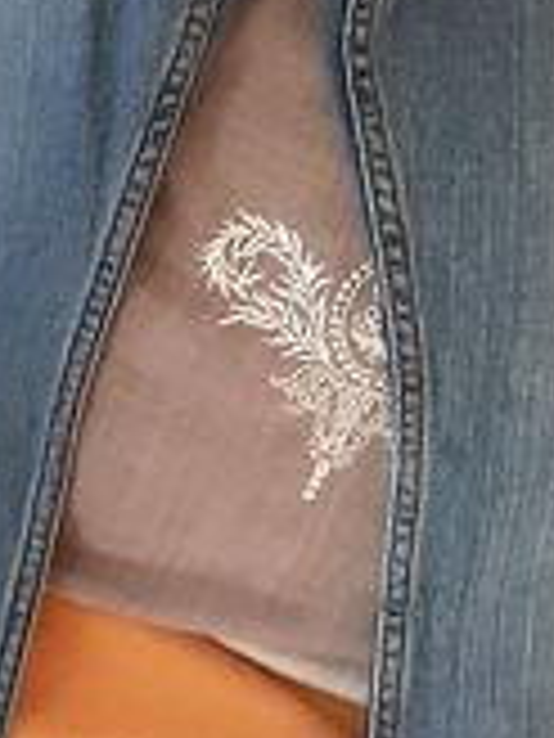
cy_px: 184
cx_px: 369
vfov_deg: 17.9
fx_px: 2326
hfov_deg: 13.6
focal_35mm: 109
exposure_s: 1/25
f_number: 1.9
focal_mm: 2.9
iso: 250
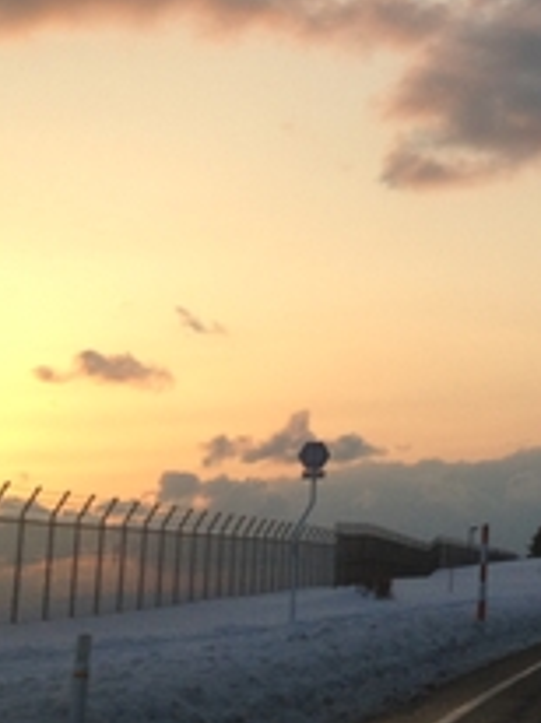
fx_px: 2276
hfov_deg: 13.0
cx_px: 727
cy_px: 123
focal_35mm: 109
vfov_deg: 17.9
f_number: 2.4
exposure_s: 1/421
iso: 64
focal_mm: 4.28
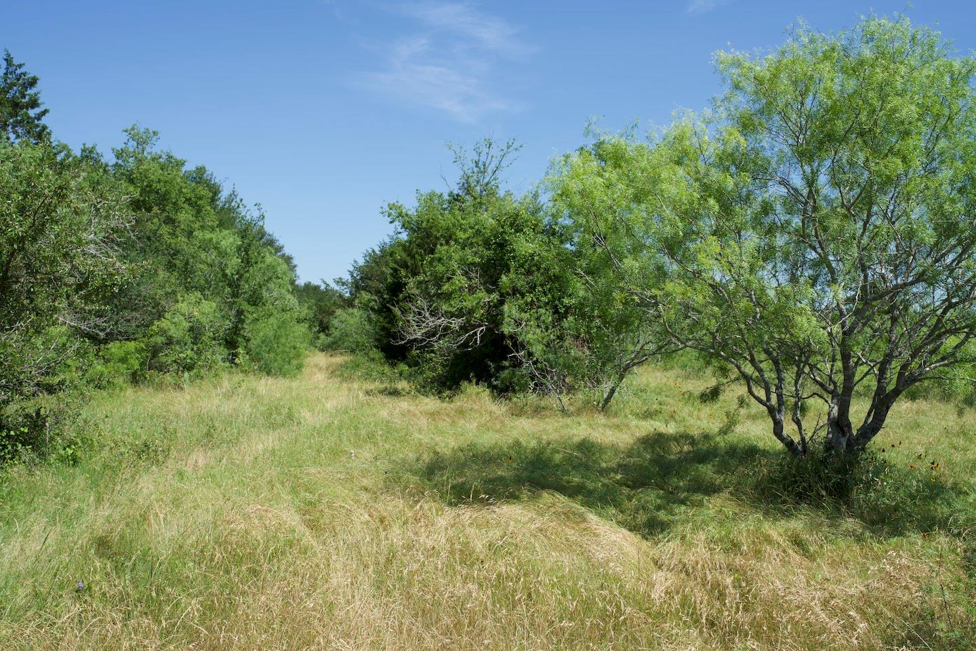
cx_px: 488
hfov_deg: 51.9
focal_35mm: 37
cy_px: 326
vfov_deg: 35.9
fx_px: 1003
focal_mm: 37
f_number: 9
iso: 100
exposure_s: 1/125
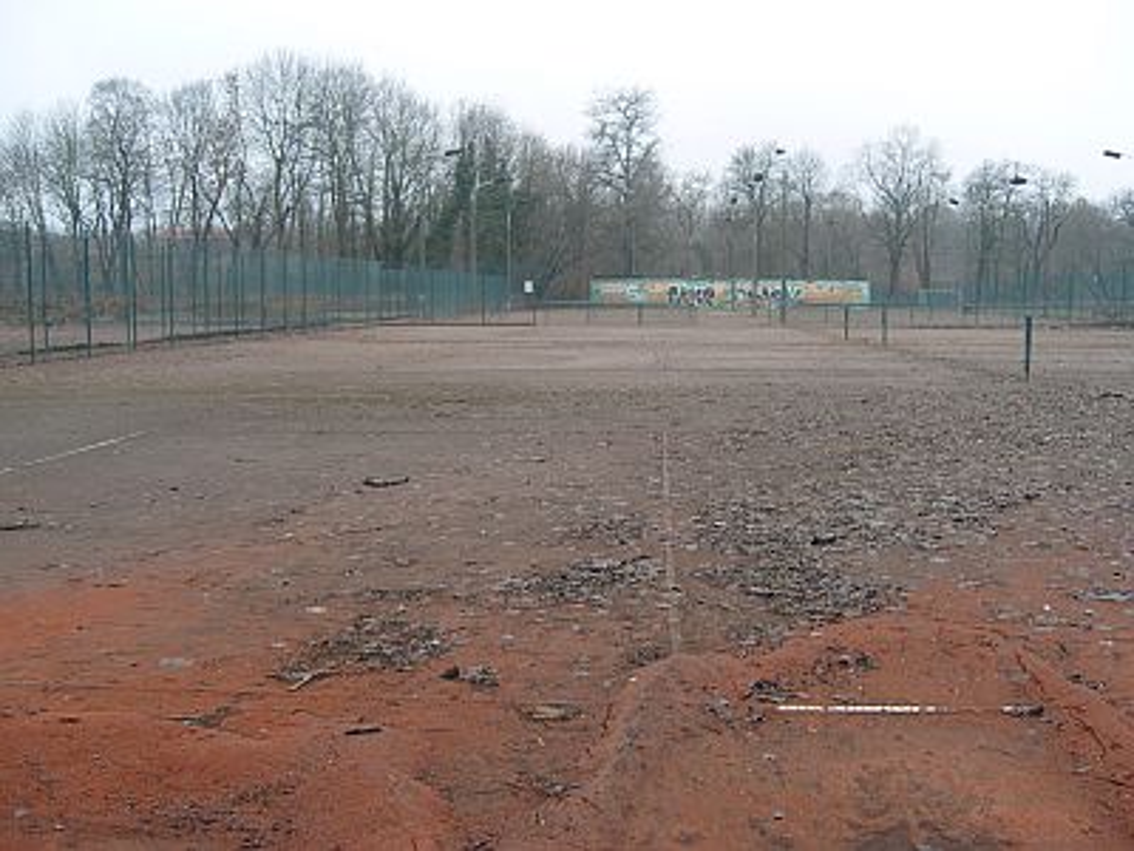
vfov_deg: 41.8
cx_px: 567
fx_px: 1114
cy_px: 426
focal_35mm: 34
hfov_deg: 54.0
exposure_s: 1/250
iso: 100
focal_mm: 7.3
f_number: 2.8
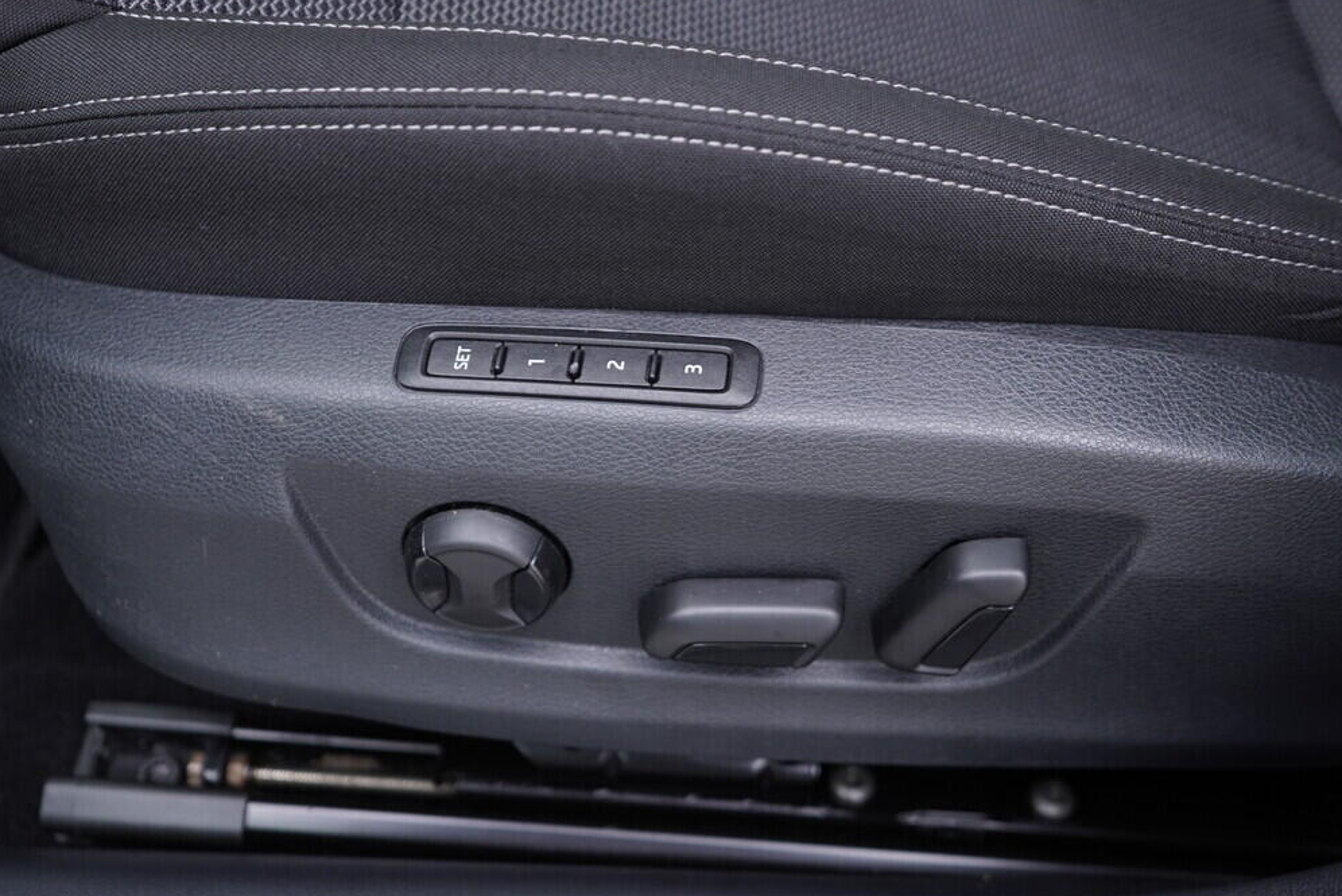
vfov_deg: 36.0
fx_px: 1380
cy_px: 455
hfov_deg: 51.9
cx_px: 683
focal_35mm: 37
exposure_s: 1/40
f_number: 2.8
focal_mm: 24
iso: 250
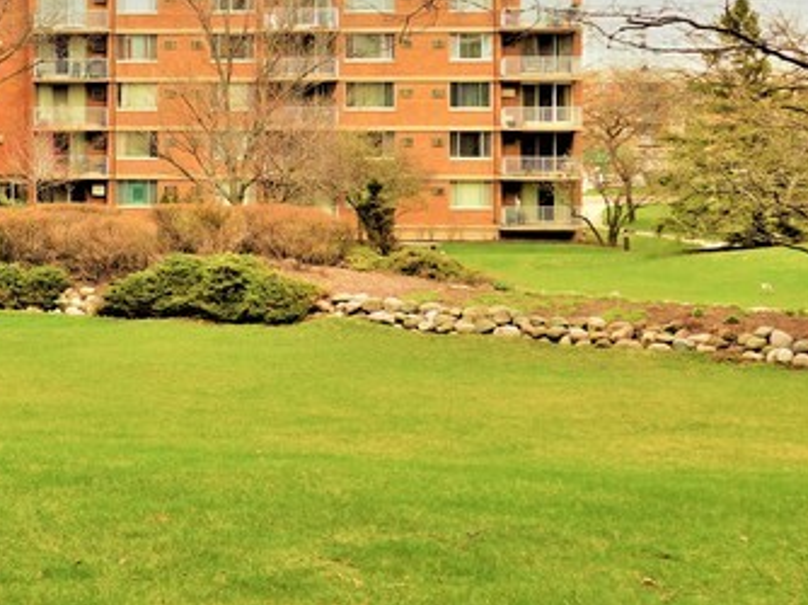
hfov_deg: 26.9
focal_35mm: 69
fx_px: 1609
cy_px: 145
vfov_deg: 21.1
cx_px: 41
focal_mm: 6.3
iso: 125
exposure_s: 1/160
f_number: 3.5
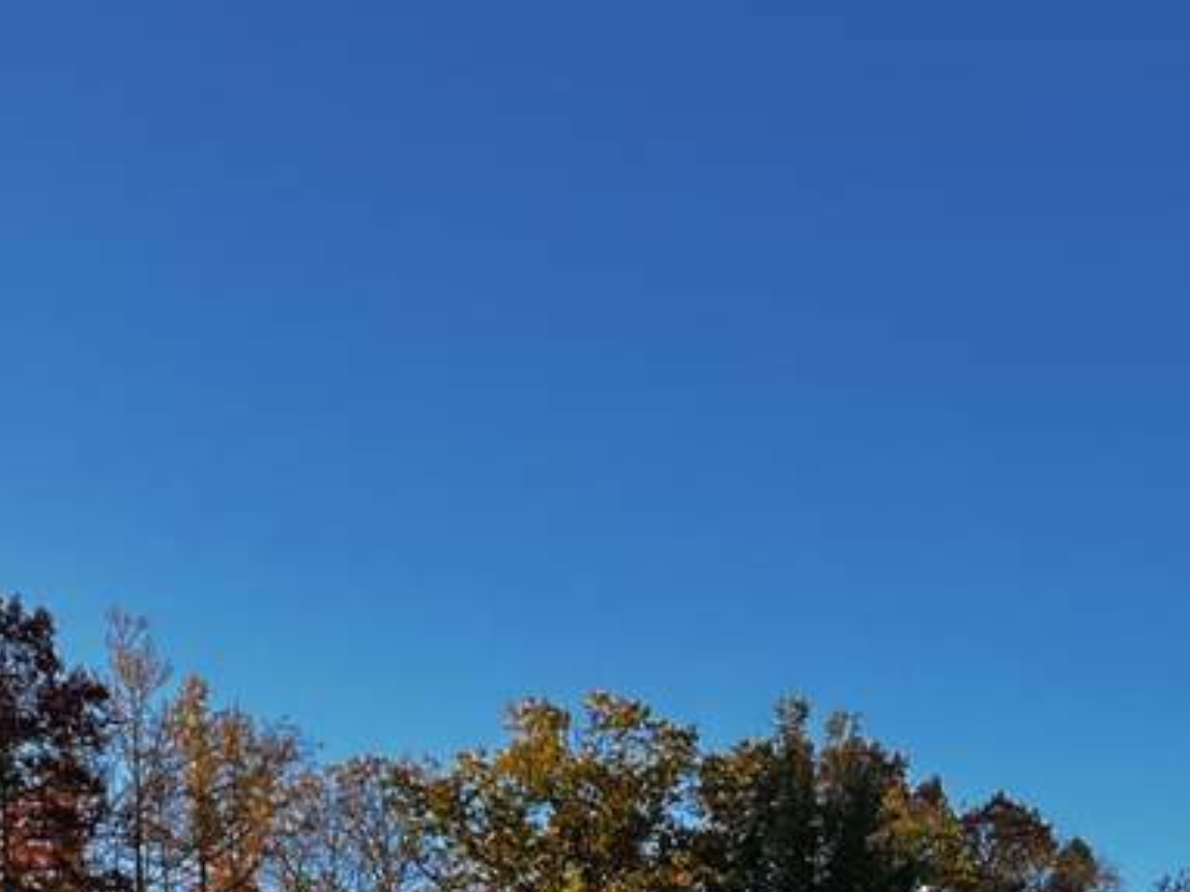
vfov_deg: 15.6
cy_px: 1333
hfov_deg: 22.5
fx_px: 2990
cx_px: 621
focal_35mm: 87
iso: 50
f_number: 1.5
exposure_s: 1/1079
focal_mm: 5.7
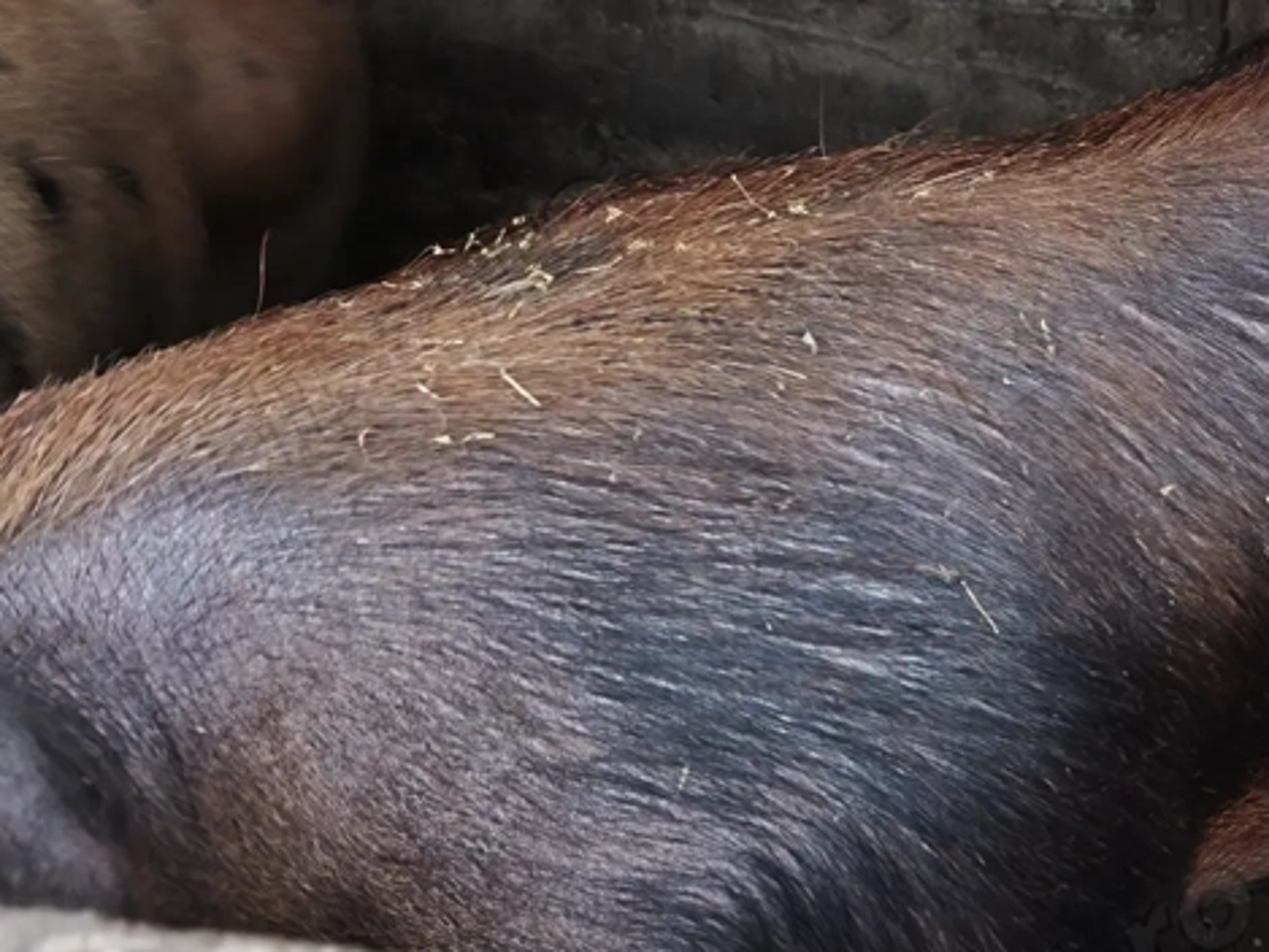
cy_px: 441
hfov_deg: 35.1
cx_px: 1277
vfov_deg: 29.7
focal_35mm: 49
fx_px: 1797
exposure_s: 1/16.7
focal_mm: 6.18
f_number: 1.65
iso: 5000
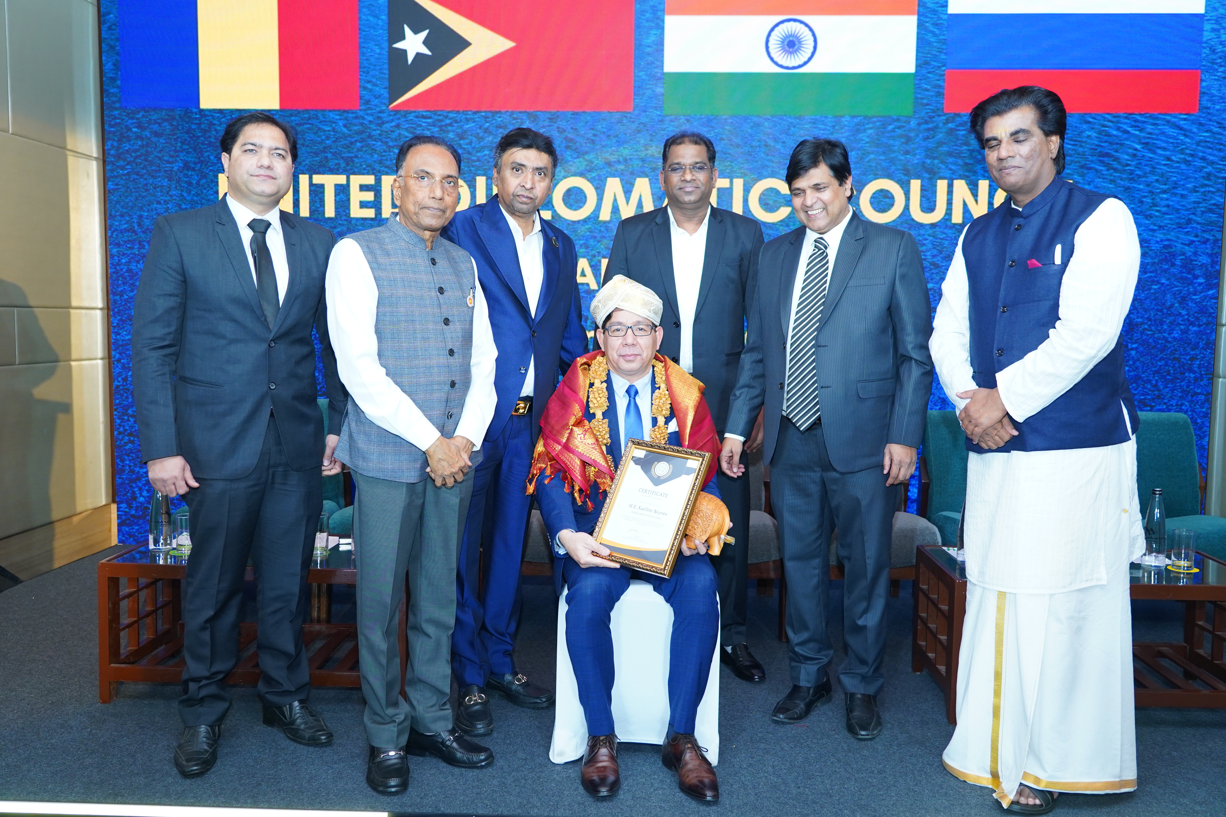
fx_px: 988
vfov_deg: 45.0
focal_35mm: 29
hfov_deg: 63.7
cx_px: 613
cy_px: 408
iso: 1600
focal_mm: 29
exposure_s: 1/160
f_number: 4.5
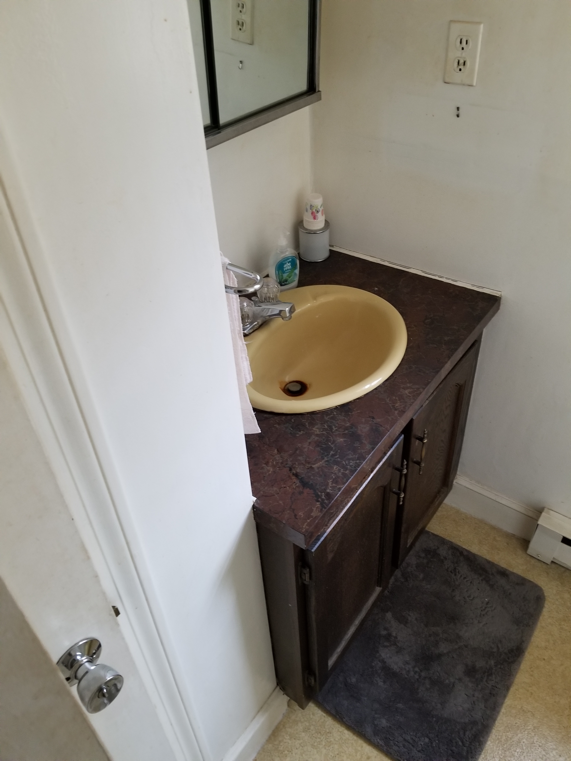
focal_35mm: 26
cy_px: 380
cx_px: 286
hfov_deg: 53.1
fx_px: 572
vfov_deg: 67.3
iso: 200
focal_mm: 4.25
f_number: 1.7
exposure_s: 1/30
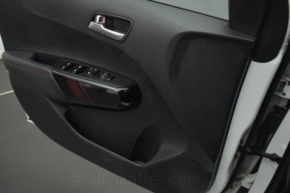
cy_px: 96
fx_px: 254
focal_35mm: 32
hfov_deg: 59.5
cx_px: 145
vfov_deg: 41.8
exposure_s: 1/160
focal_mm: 21
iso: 1600
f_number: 3.8
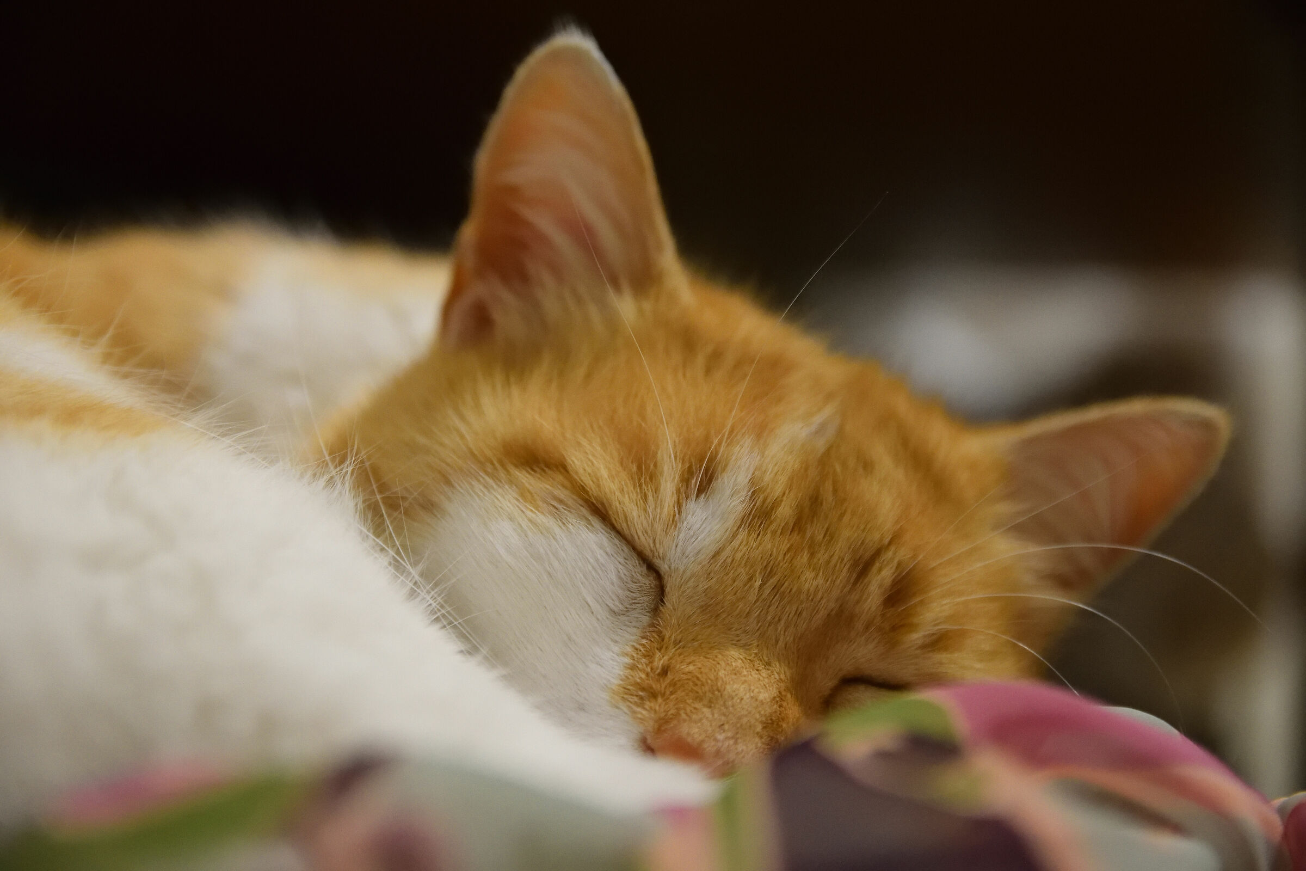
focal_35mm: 75
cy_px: 436
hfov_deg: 27.0
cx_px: 653
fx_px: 2721
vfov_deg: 18.2
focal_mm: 50
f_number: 2.8
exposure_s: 1/50
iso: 3200
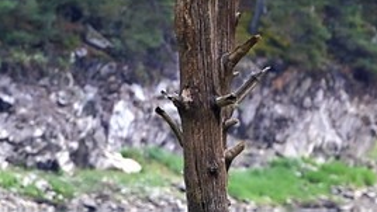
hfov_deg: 2.0
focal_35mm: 1093
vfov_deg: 1.1
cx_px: -746
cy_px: 35
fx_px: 10931
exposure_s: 1/320
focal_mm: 175
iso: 400
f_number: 6.3
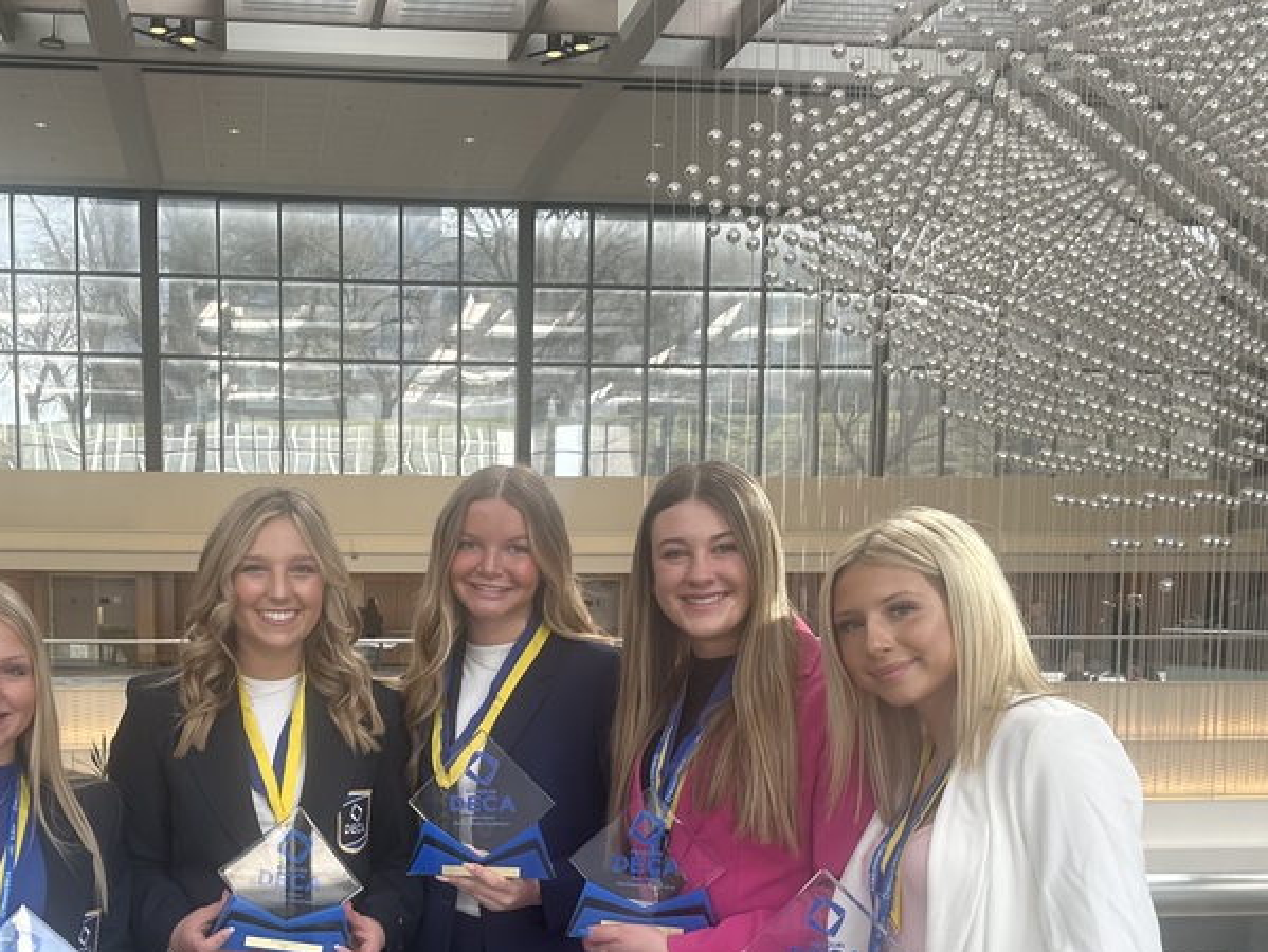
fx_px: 1503
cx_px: 406
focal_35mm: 41
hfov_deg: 45.0
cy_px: 726
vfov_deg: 34.4
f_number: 1.78
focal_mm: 6.86
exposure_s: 1/173
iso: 64
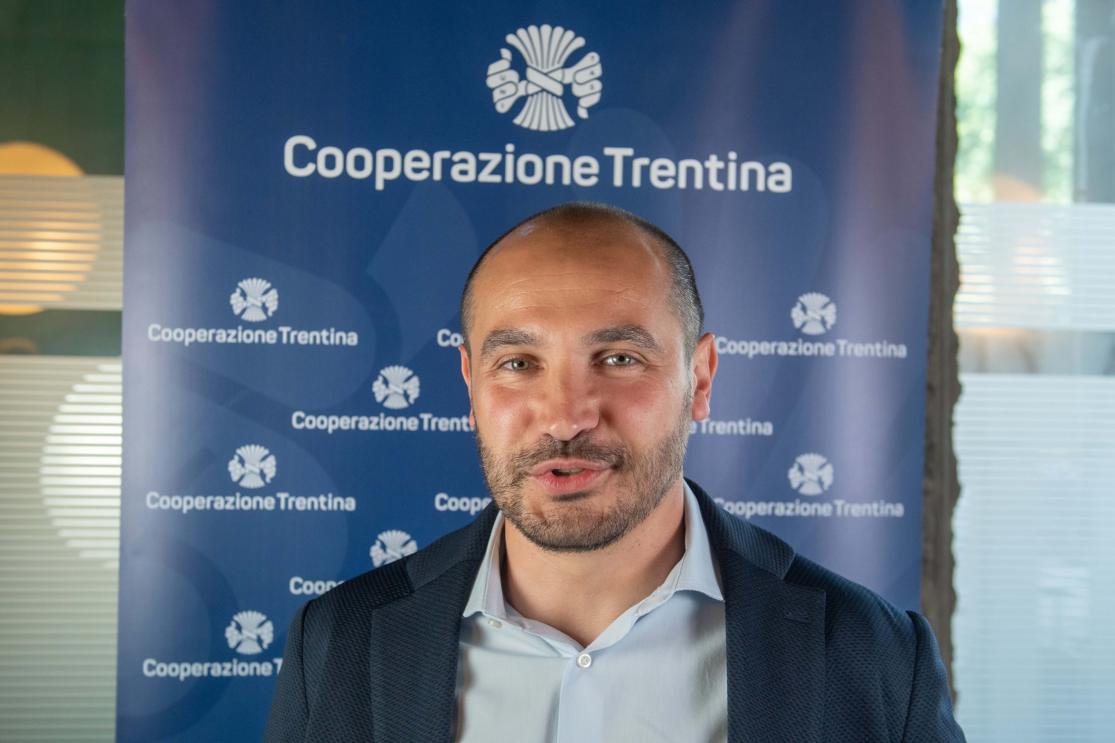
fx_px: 1672
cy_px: 372
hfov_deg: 36.9
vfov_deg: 25.1
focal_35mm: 54
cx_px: 558
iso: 640
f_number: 4.5
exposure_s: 1/125
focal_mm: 36
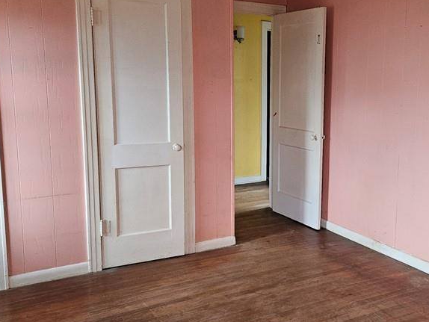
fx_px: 508
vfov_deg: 35.2
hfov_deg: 44.7
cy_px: 158
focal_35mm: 41
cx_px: 303
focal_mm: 5.4
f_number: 1.8
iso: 125
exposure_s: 1/60
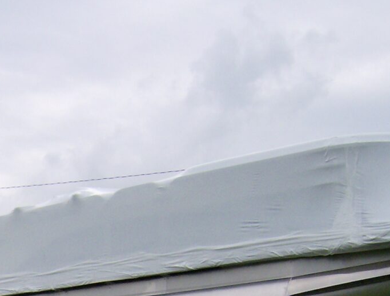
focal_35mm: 108
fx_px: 1223
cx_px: -114
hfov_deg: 17.1
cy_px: 424
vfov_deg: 13.2
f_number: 4.7
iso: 100
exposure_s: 1/620
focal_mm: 6
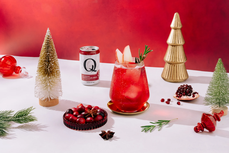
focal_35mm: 48
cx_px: 114
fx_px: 305
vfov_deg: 28.1
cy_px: 76
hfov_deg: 41.1
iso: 1600
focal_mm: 48
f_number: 16
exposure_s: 1/80
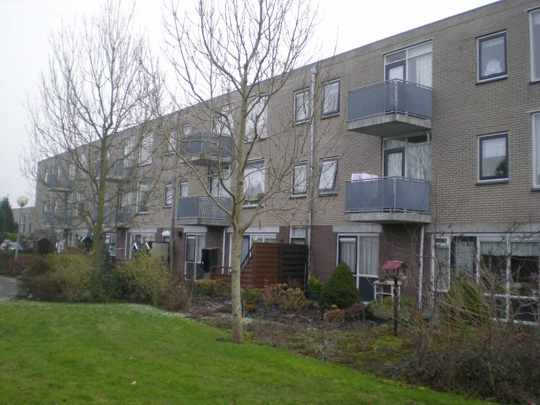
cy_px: 202
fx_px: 593
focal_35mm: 38
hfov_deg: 49.0
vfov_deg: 37.7
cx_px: 270
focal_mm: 6.3
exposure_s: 1/167
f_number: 3.1
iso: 106
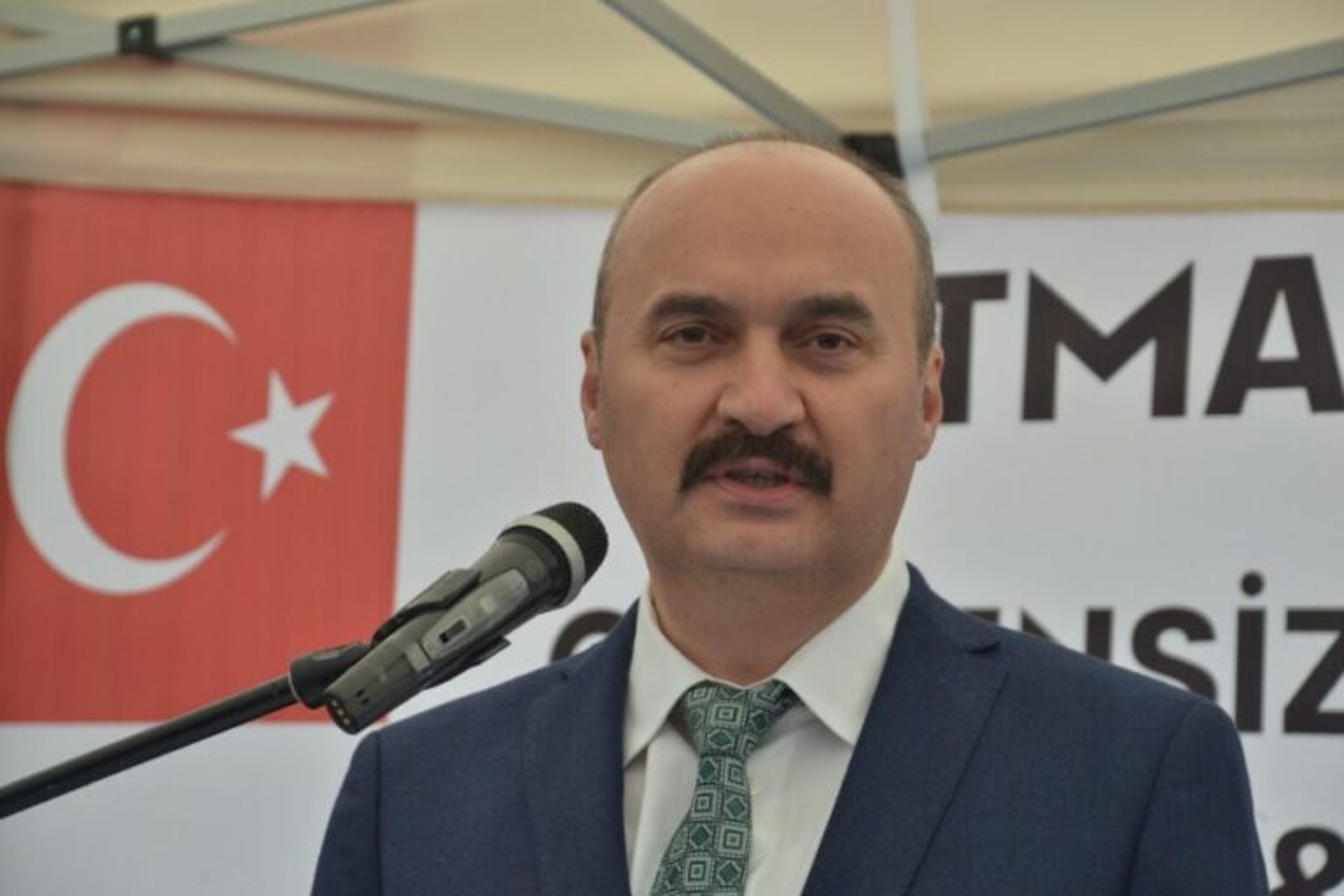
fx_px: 5040
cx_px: 672
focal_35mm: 135
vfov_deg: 10.2
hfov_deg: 15.2
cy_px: 448
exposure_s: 1/250
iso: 400
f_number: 5.6
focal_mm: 90
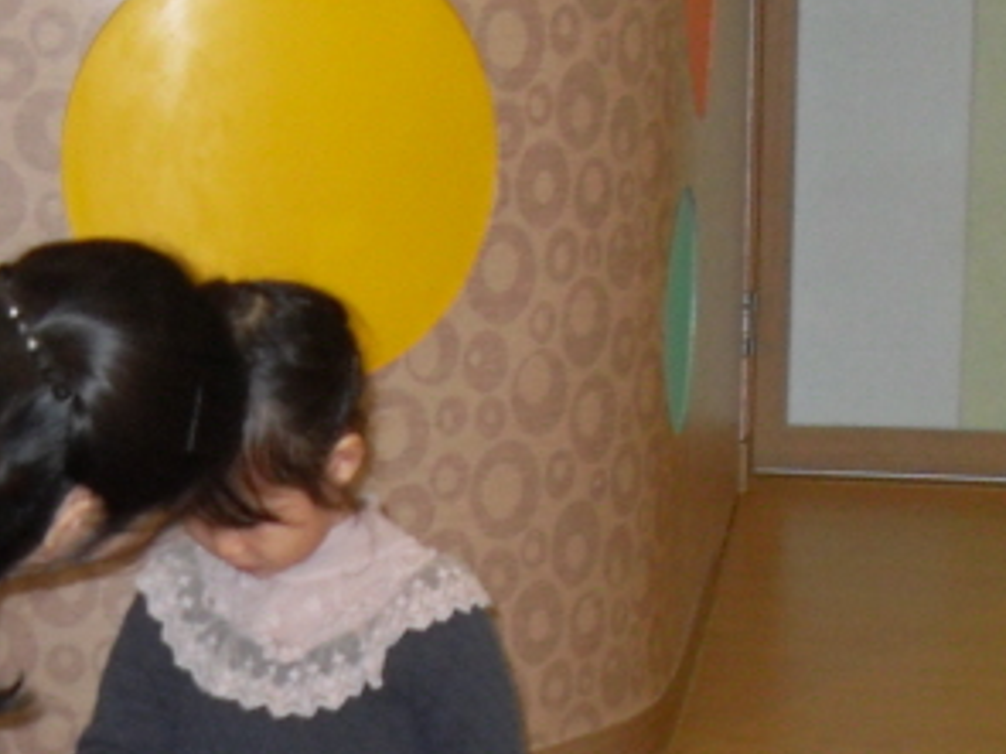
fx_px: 3283
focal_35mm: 113
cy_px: 919
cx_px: 273
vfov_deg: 12.8
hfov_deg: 17.3
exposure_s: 1/45
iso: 160
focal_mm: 6.3
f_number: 2.8
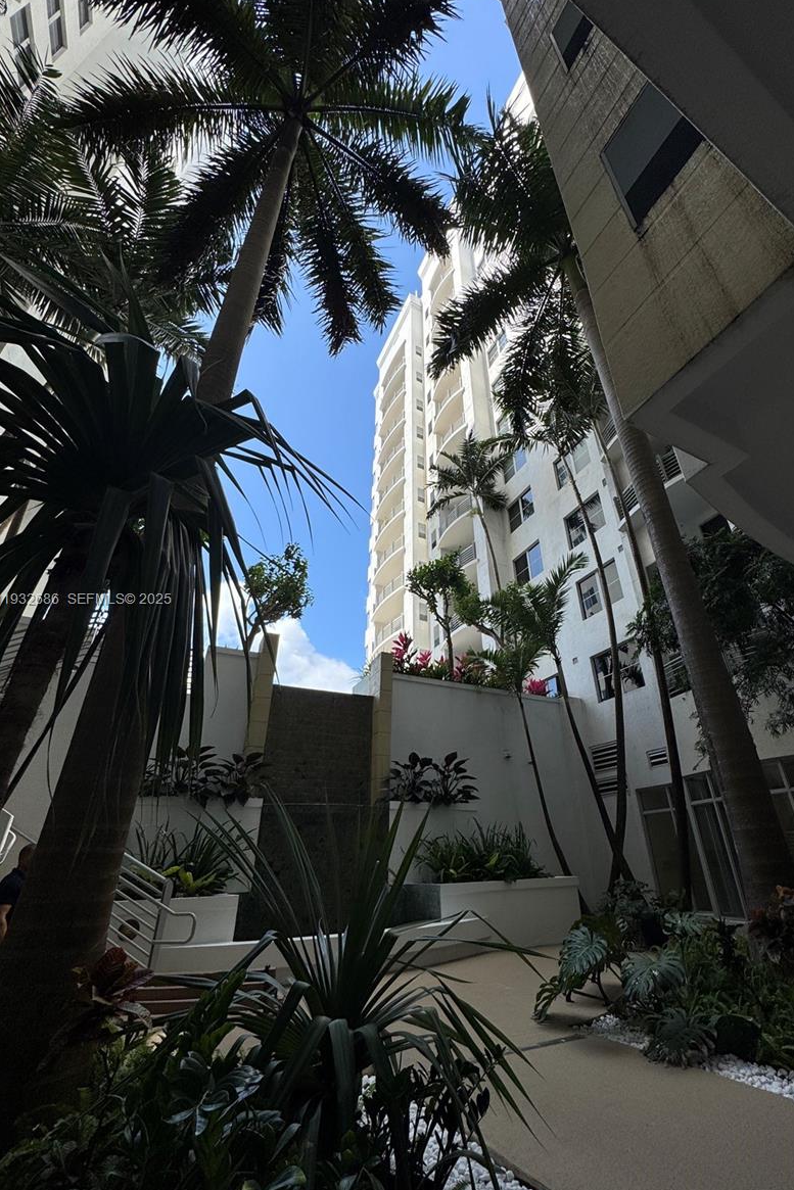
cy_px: 601
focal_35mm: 15
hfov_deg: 77.1
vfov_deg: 100.4
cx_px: 442
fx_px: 496
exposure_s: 1/944
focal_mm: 2.22
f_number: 2.2
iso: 40
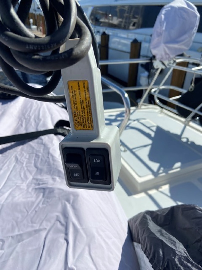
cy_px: 135
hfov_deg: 53.1
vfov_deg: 67.3
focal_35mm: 26
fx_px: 202
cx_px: 101
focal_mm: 4.25
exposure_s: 1/5495
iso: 32
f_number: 1.8
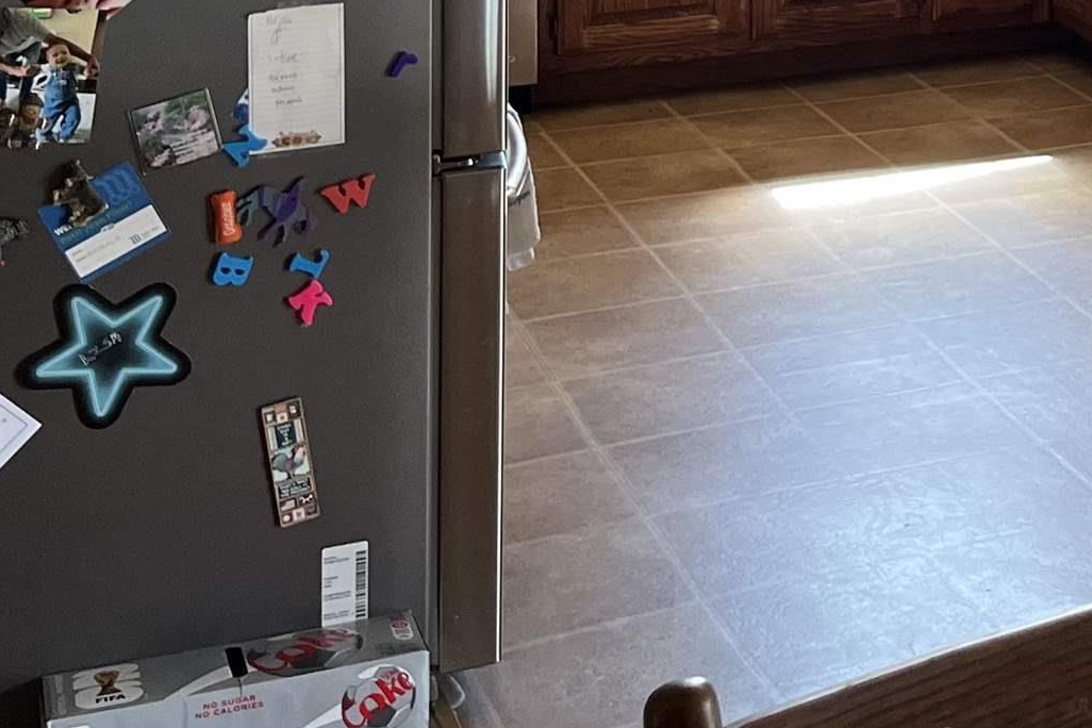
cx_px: 1424
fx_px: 2457
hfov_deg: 22.4
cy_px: -406
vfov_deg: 15.4
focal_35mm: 81
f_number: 1.6
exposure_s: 1/112
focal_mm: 5.1
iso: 125
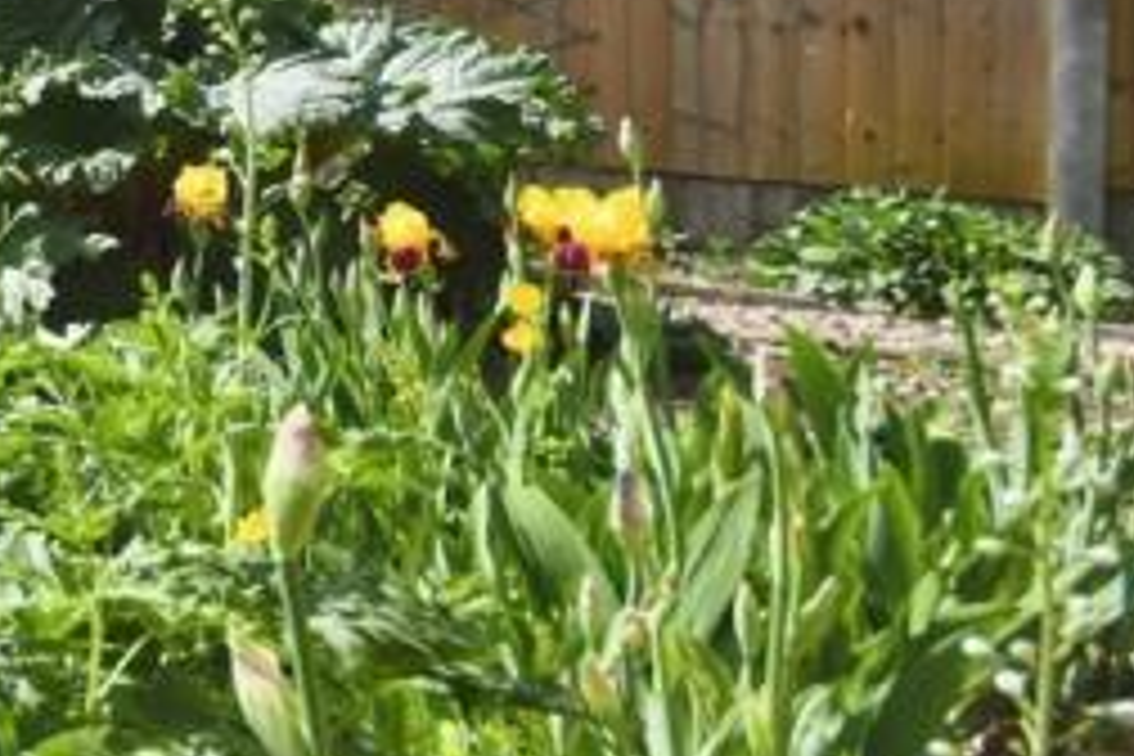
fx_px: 1921
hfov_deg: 20.6
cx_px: -994
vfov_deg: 21.3
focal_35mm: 61
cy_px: -45
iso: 400
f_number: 8
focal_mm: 10
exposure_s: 1/1000
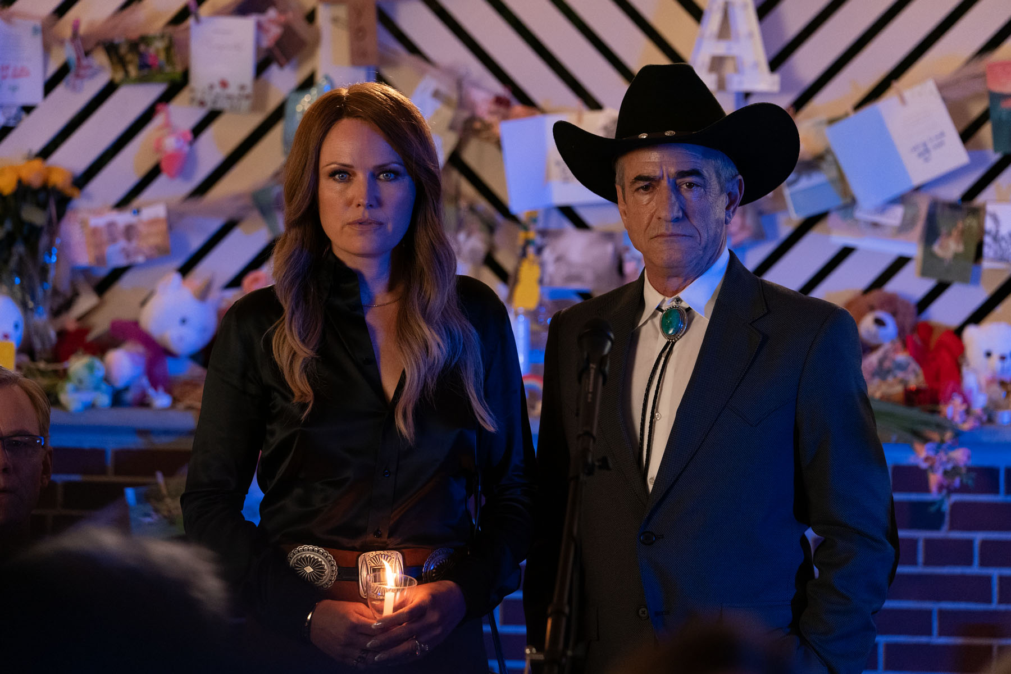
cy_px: 337
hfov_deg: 14.0
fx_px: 4128
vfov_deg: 9.3
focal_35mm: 147
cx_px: 506
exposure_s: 1/320
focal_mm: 147
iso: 5000
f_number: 4
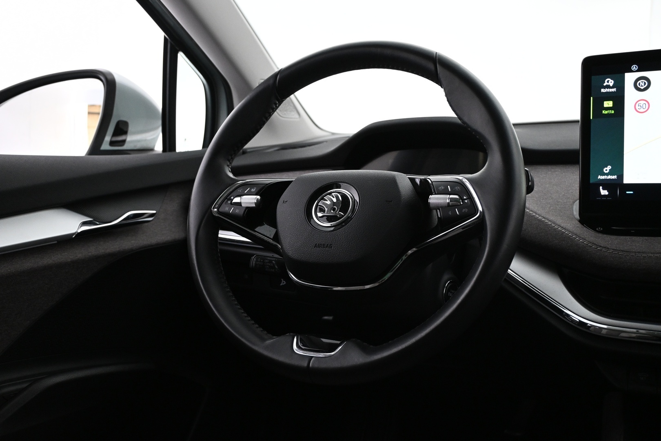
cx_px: 330
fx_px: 633
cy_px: 220
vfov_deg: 38.4
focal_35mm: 34
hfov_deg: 55.1
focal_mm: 23
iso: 1600
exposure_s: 1/30
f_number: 4.2
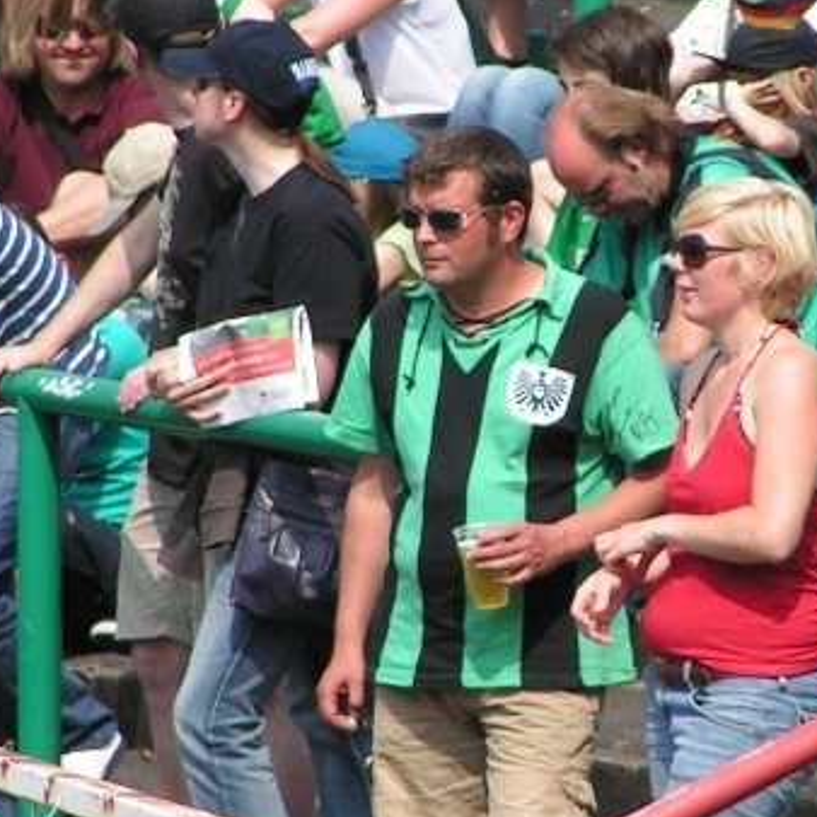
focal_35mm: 796
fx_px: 21255
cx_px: 544
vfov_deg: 2.2
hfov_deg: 2.2
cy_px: 290
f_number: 4.5
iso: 50
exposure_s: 1/640
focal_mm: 58
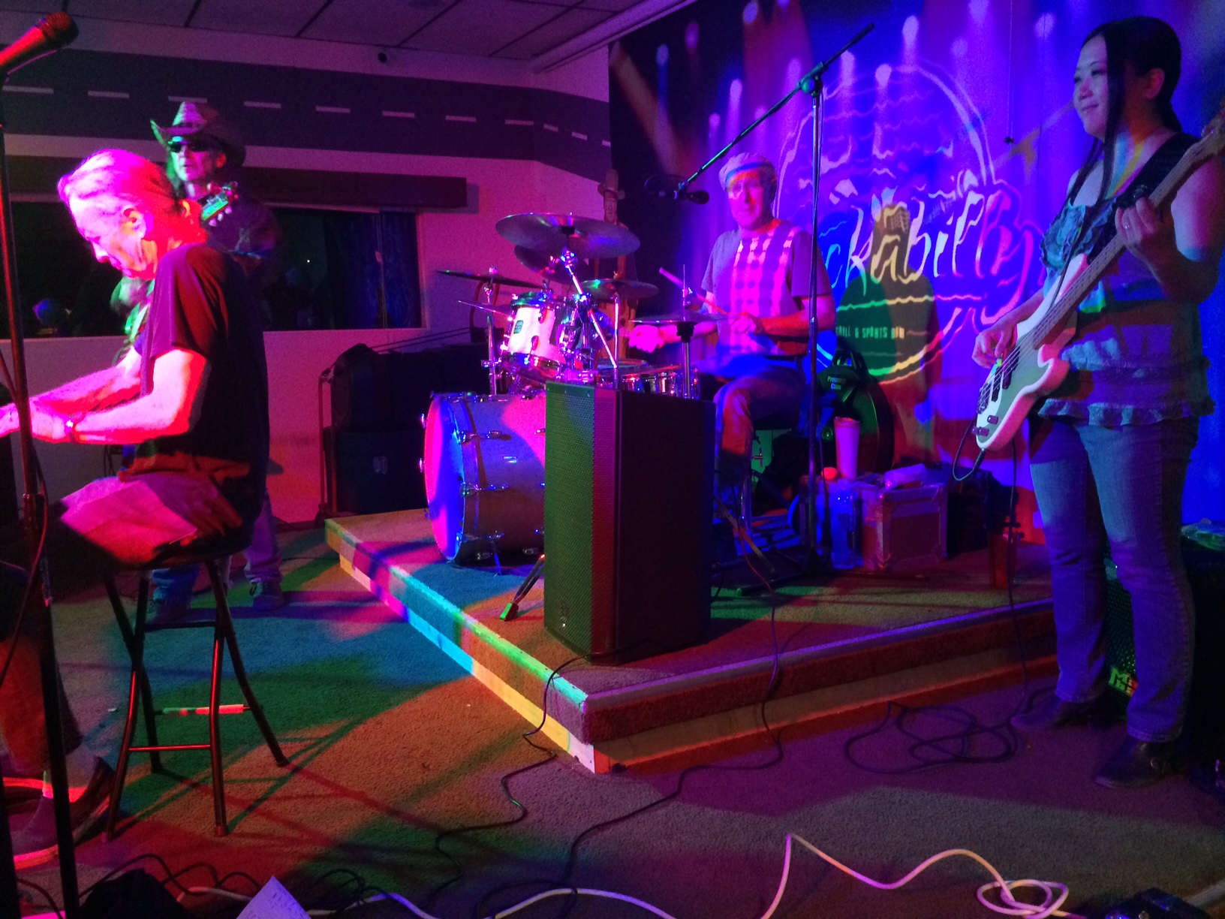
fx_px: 1026
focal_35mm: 29
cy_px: 460
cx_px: 612
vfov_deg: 48.2
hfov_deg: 61.7
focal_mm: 4.15
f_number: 2.2
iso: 320
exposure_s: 1/15
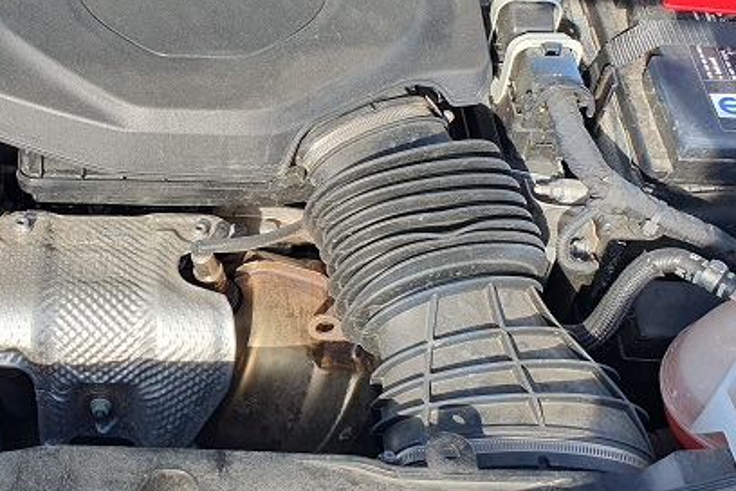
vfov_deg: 25.5
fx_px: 1083
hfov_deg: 36.1
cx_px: 130
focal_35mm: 53
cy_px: 213
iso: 50
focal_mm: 4.32
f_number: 2.4
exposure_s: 1/458
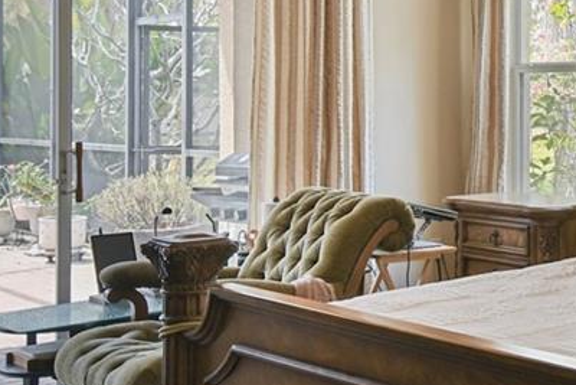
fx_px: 960
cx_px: 700
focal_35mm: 60
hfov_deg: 28.7
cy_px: 114
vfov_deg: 22.5
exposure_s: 1/15
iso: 100
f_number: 7.1
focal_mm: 10
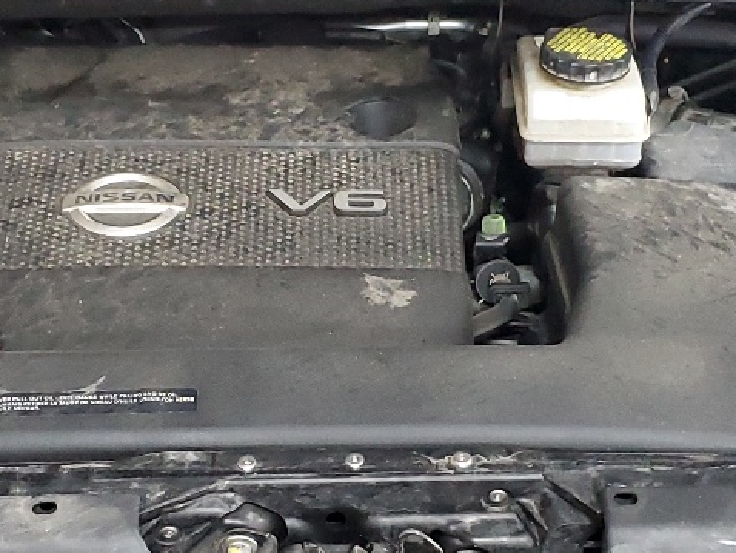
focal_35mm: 87
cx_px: 331
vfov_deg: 17.0
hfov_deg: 22.5
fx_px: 1851
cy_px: 340
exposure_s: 1/24
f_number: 1.5
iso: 293
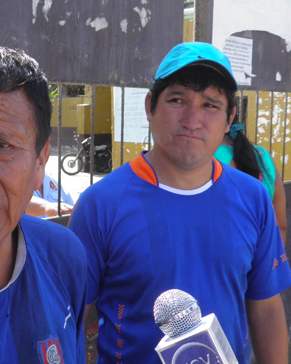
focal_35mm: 59
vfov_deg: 31.8
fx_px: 635
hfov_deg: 25.5
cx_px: 76
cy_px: 229
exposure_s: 1/320
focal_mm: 4.9
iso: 50
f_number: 2.8
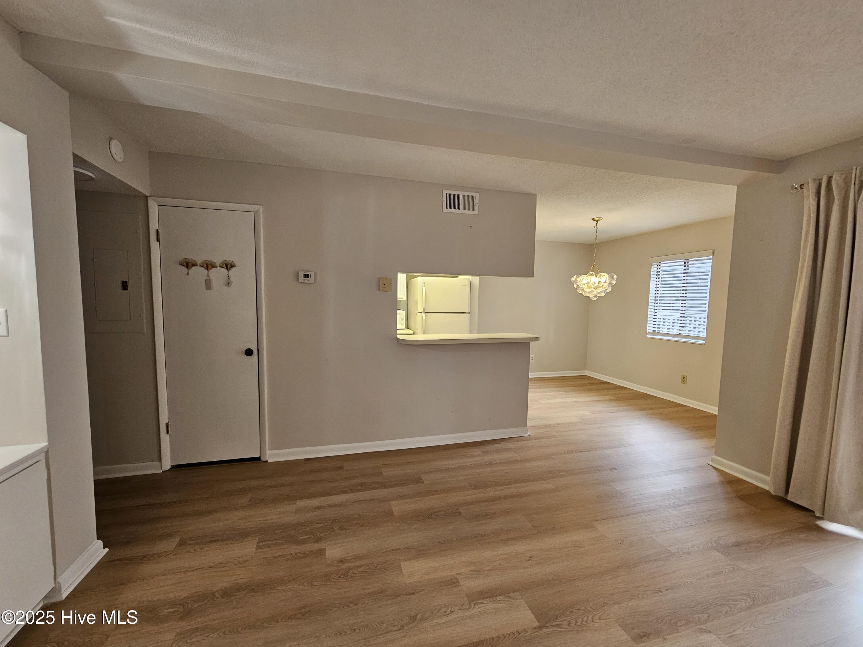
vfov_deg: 89.9
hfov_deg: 106.2
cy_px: 324
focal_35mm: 13
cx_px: 432
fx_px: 324
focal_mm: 2.2
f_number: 2.2
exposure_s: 1/60
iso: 200
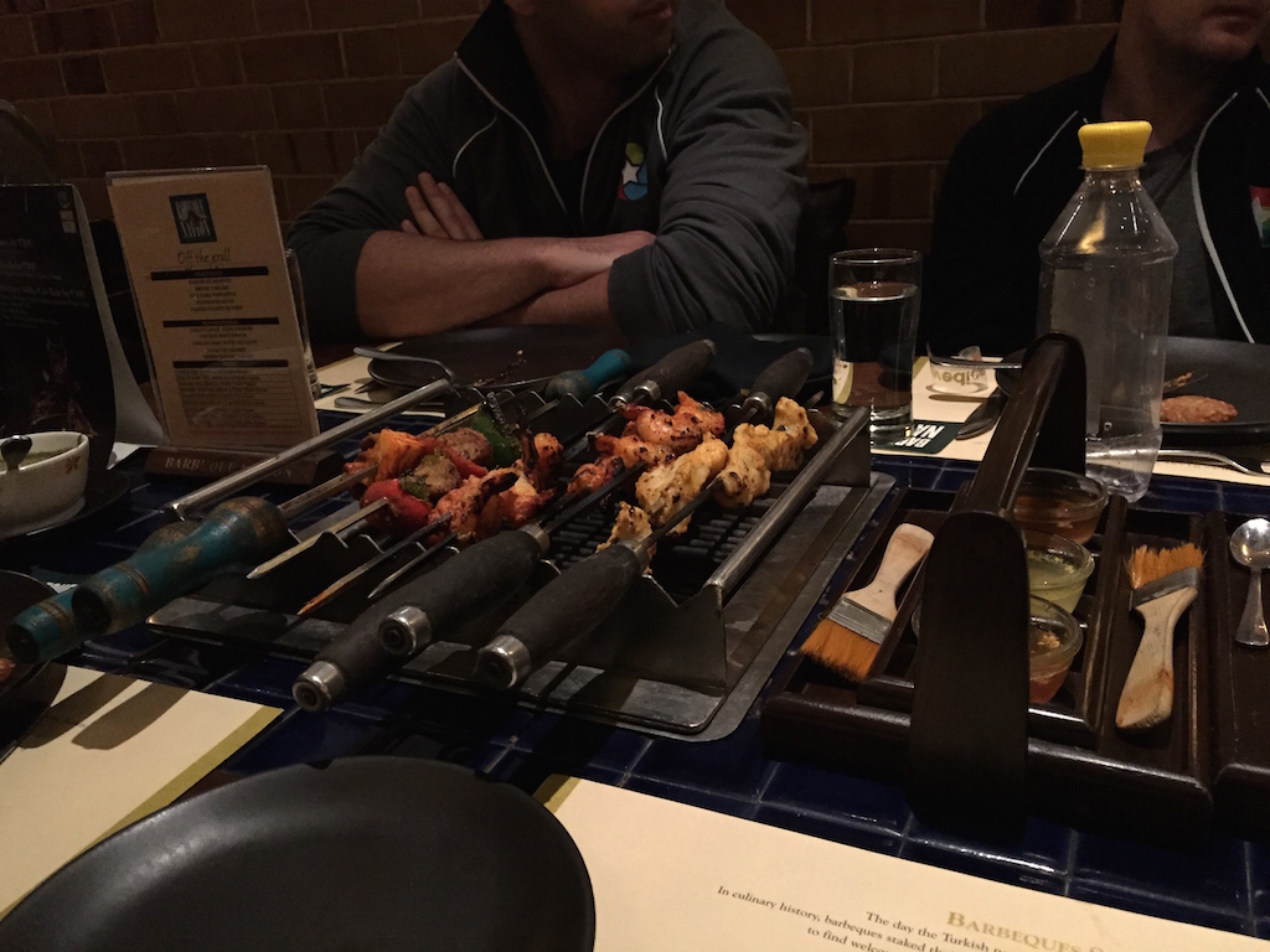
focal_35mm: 29
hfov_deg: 61.7
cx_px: 635
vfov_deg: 48.2
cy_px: 476
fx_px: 1064
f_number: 2.2
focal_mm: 4.15
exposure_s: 1/15
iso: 400
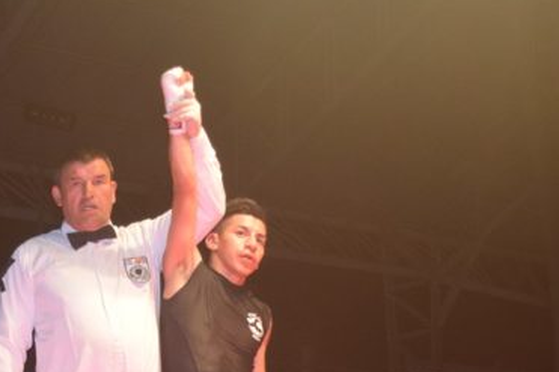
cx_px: 142
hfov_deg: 22.4
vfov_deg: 14.9
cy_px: 378
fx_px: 1397
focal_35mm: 90
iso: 1400
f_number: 4.2
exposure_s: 1/60
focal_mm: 29
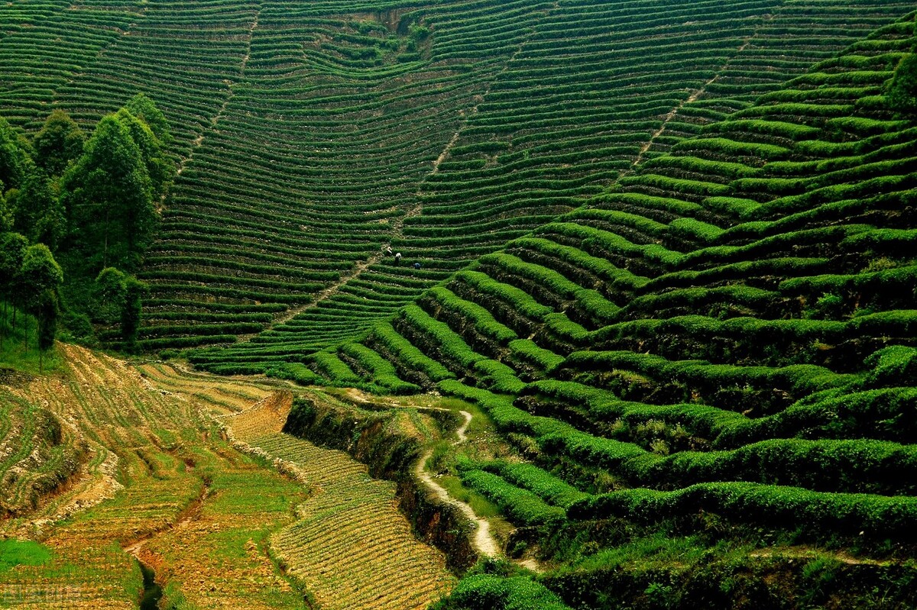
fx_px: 2597
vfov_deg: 13.4
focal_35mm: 102
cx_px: 458
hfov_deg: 20.0
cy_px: 305
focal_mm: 68
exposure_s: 1/250
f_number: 9
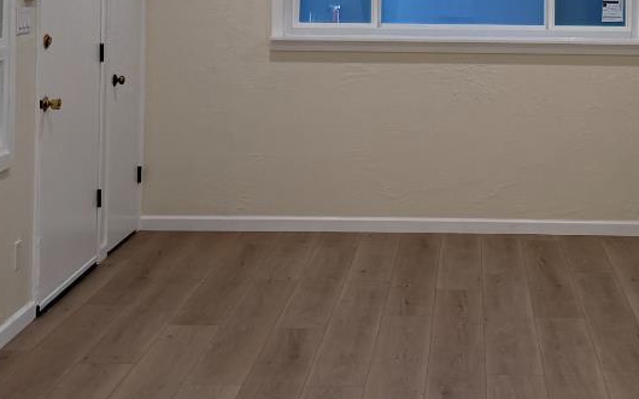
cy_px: -48
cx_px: 485
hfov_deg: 28.2
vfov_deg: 17.4
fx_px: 1254
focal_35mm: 72
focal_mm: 6.76
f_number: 1.78
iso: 100
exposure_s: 1/203
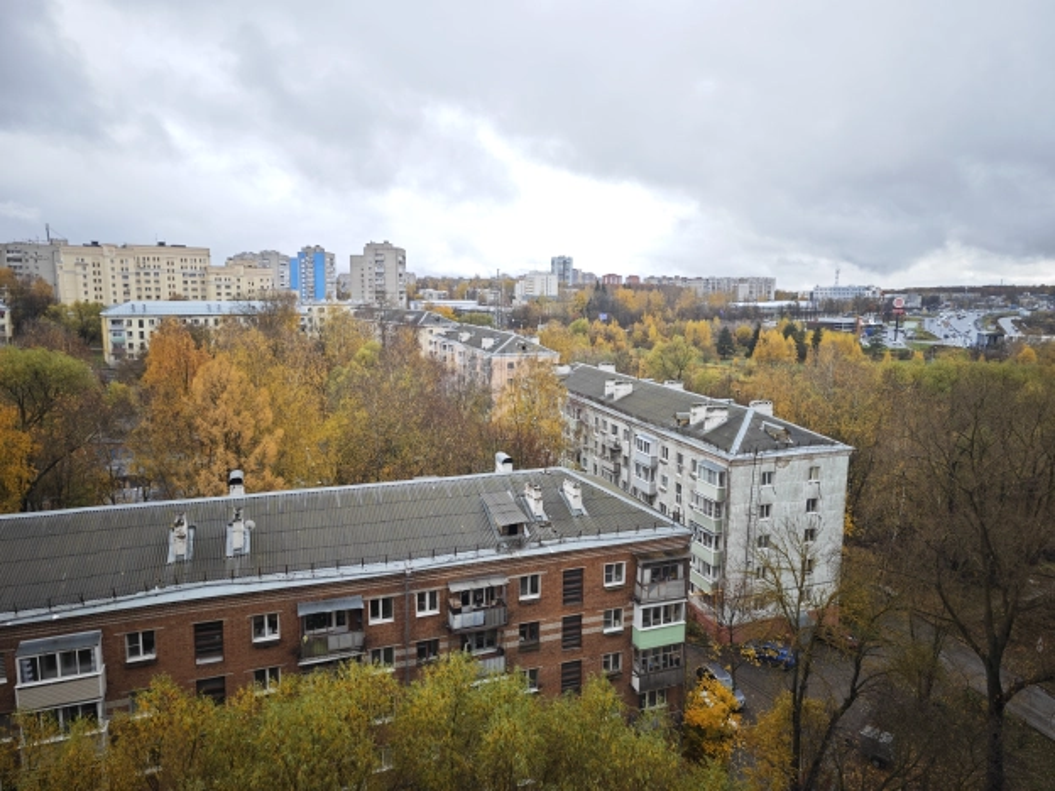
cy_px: 396
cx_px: 528
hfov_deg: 73.9
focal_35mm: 23
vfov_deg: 58.9
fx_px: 701
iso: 50
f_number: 1.9
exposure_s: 1/297
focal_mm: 7.79
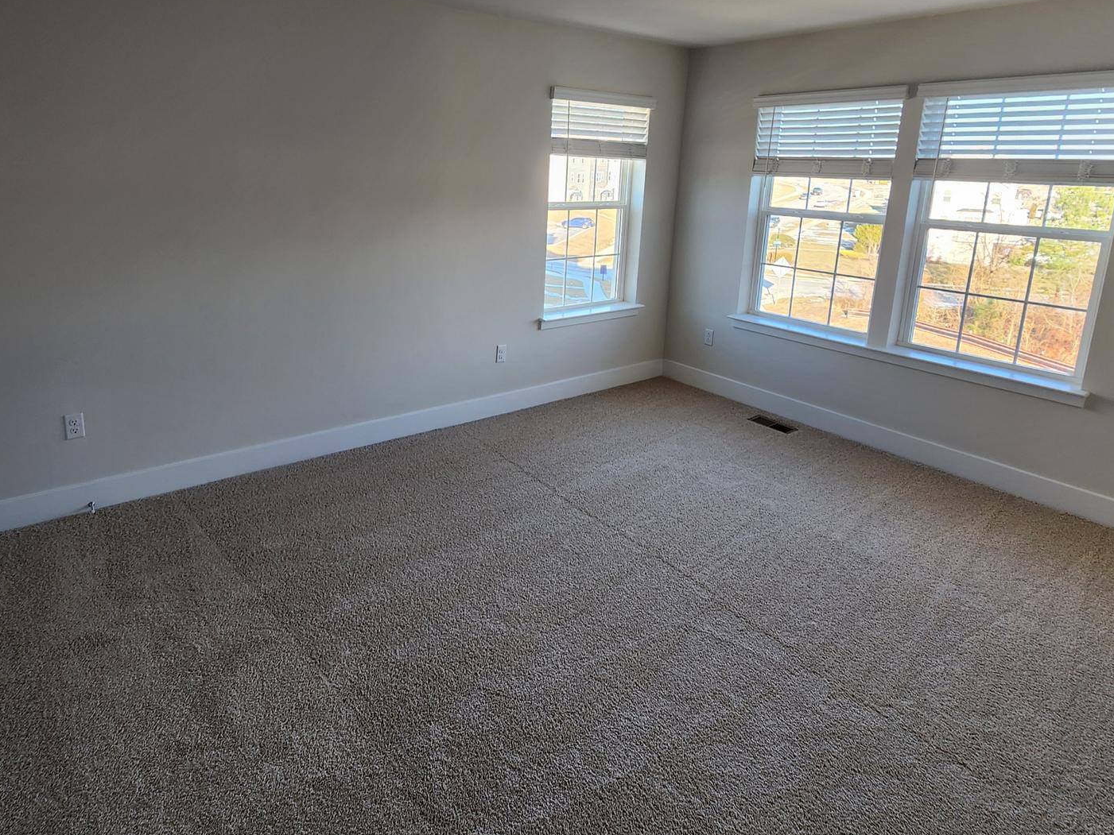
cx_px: 493
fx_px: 612
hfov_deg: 84.3
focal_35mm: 19
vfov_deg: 67.3
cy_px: 300
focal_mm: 2.2
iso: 64
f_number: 2.2
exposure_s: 1/60
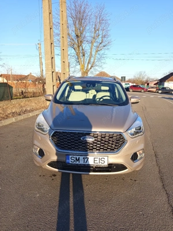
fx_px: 160
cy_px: 116
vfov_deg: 71.6
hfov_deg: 56.8
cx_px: 86
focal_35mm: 24
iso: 51
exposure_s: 1/323
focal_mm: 5.24
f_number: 1.7
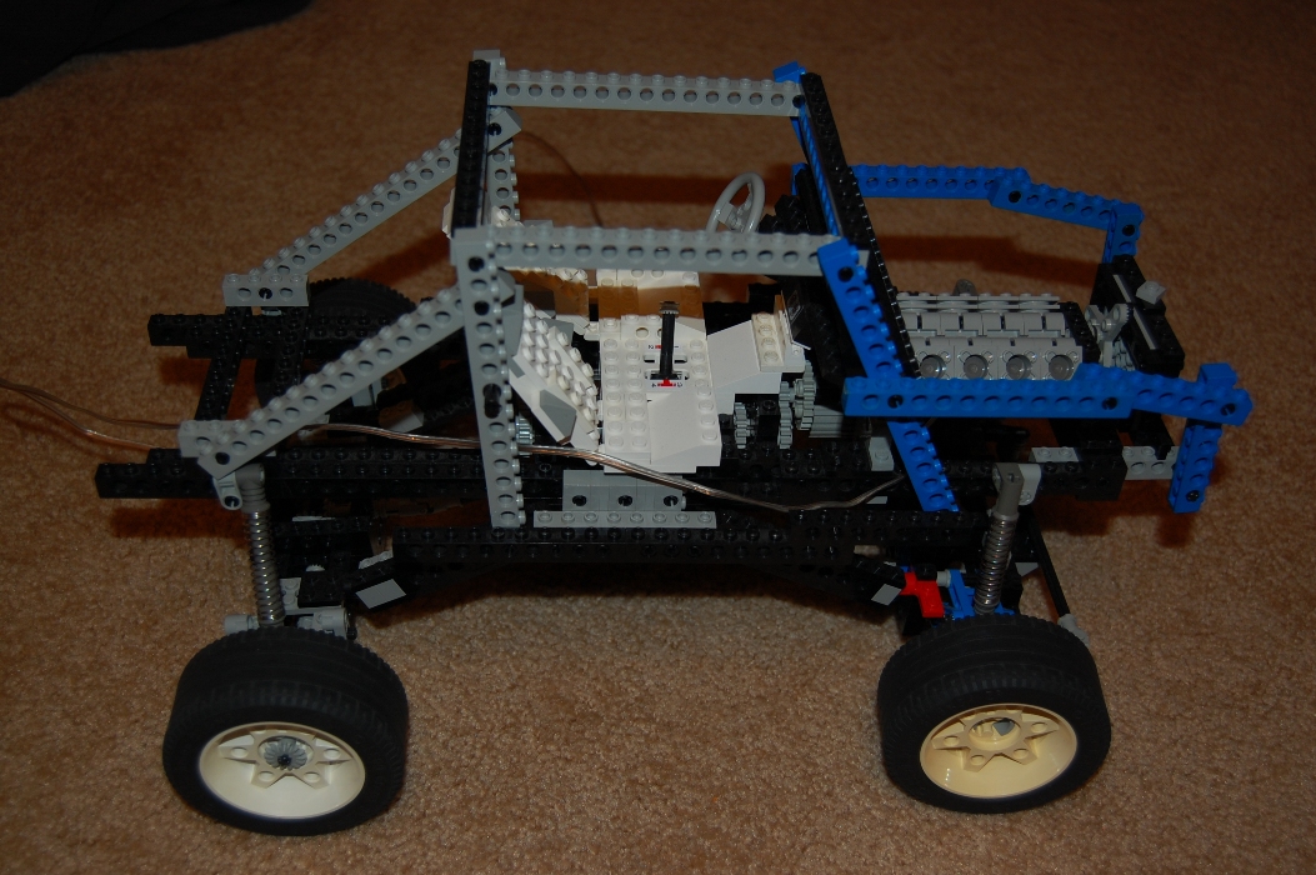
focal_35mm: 39
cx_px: 658
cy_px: 438
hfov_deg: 49.6
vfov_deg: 34.1
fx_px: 1424
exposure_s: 1/60
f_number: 4
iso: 200
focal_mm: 26
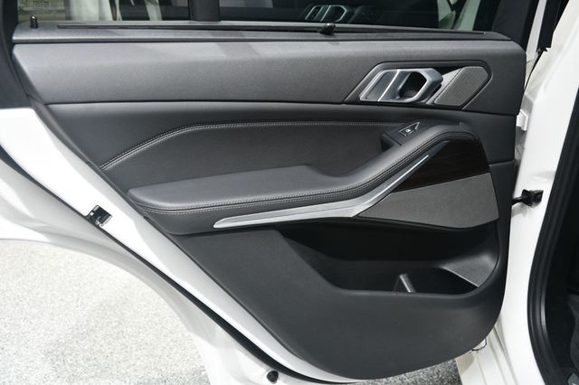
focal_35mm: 39
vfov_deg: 34.2
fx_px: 627
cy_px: 192
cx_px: 290
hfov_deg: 49.6
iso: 100
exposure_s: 1/160
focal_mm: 26
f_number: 6.3
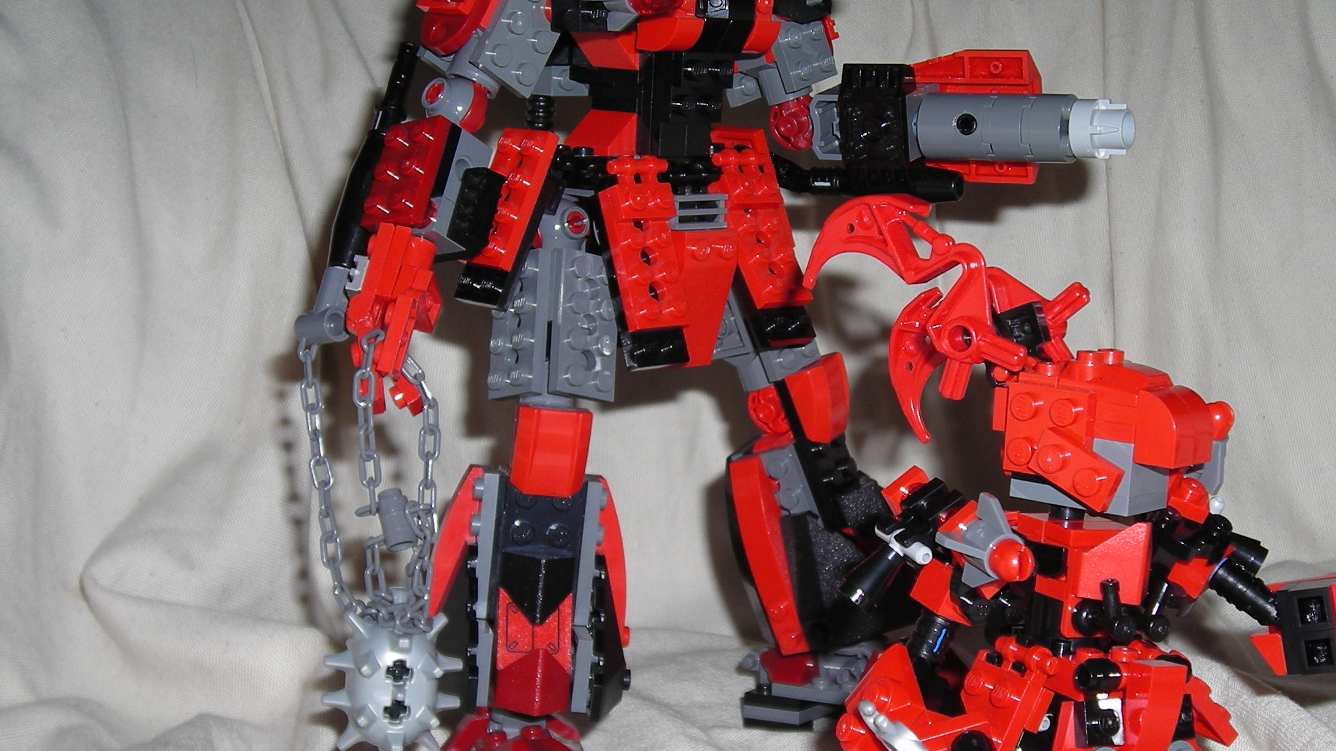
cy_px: 455
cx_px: 804
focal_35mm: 57
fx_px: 2019
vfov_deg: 21.0
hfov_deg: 36.5
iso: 50
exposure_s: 1/60
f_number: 3.2
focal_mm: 6.3
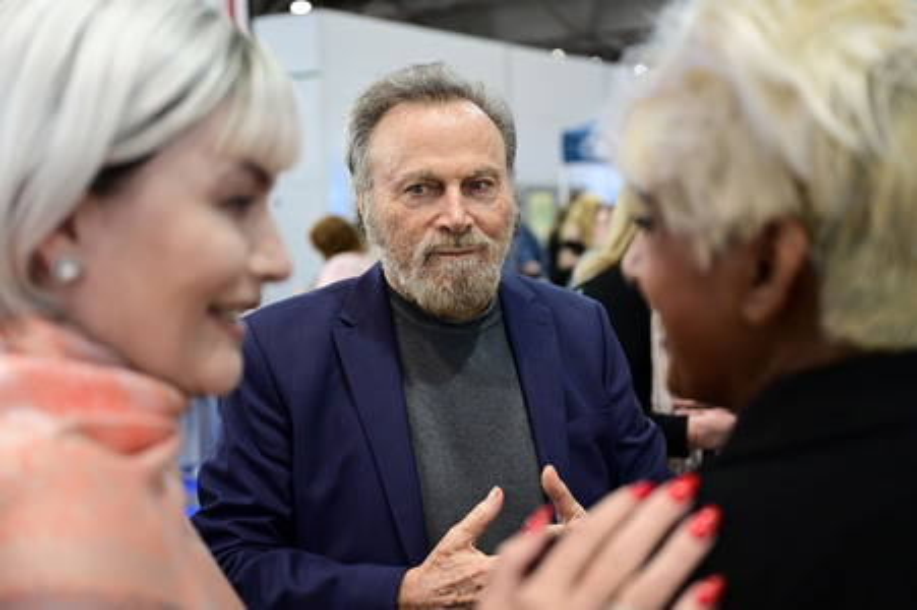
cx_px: 458
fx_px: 1069
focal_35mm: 42
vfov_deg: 31.8
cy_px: 305
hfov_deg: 46.4
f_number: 2.8
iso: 1600
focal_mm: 42
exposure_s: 1/200
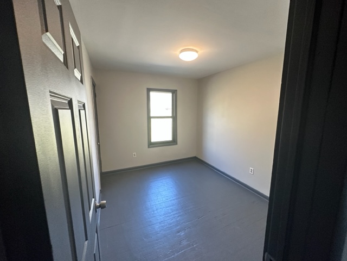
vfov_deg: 85.7
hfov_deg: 102.1
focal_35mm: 14
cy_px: 130
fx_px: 140
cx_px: 174
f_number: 2.2
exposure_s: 1/120
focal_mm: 2.22
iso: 250
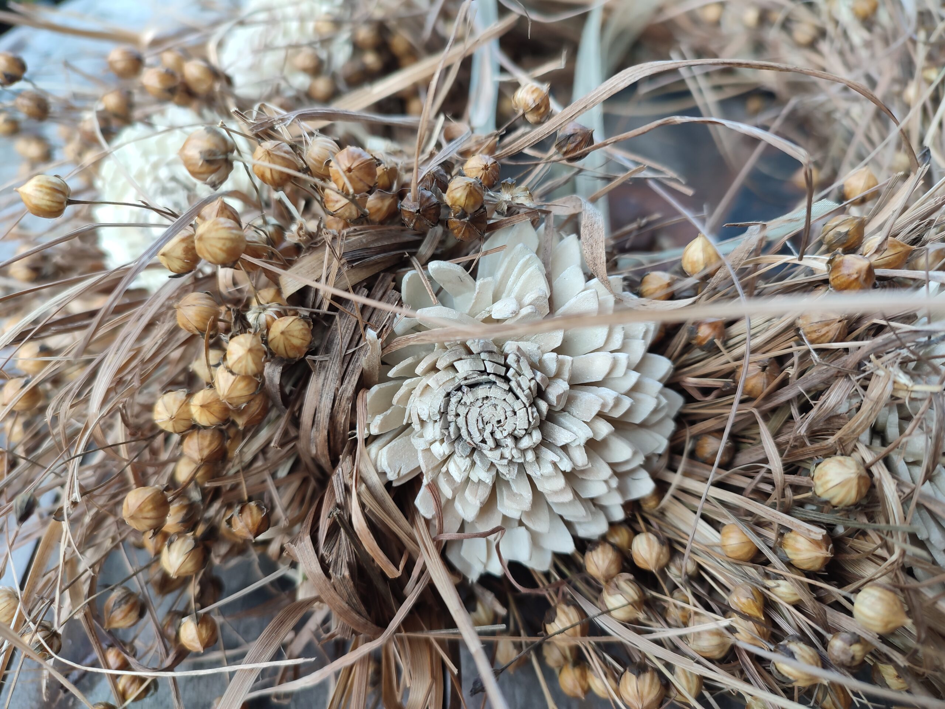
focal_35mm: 25
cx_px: 472
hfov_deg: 69.4
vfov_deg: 54.9
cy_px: 354
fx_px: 682
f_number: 1.9
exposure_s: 1/50
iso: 98
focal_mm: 6.04
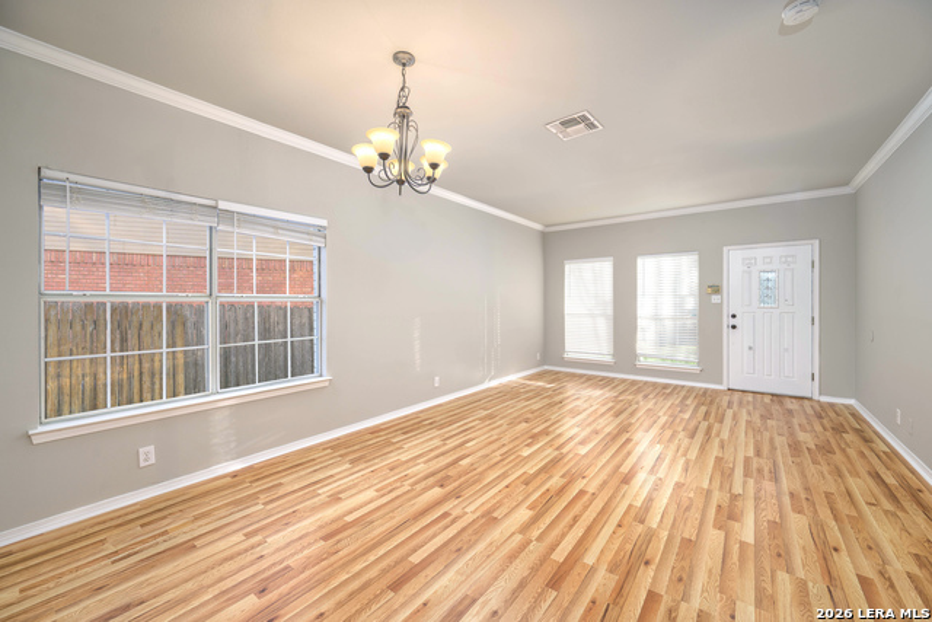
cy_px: 311
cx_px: 466
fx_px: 363
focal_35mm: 14
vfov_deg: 81.2
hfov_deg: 104.2
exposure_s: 1/200
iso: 400
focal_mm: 14
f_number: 7.1
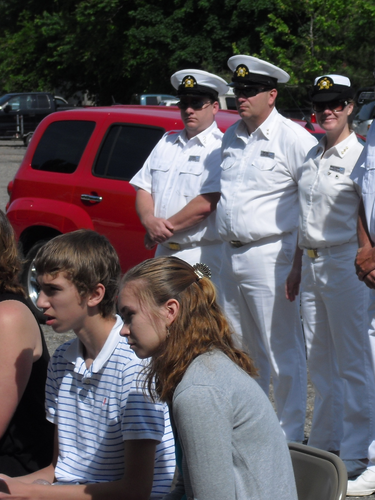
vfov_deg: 12.5
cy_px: 237
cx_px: 343
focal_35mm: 158
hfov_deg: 9.4
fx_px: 2282
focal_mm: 18.9
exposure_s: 1/500
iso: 64
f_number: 5.6
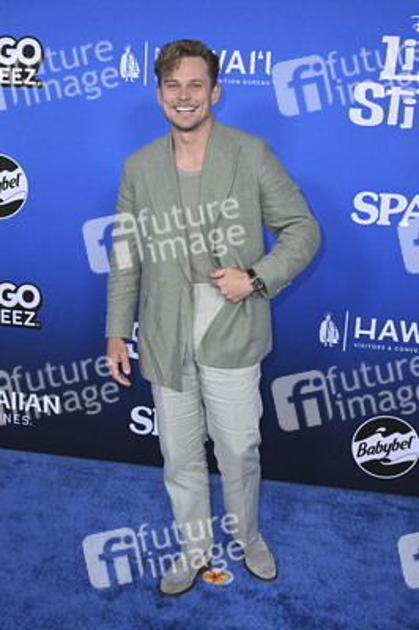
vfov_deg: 44.5
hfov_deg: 30.5
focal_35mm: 44
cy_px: 315
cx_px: 210
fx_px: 769
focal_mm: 44
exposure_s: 1/200
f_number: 6.3
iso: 1600
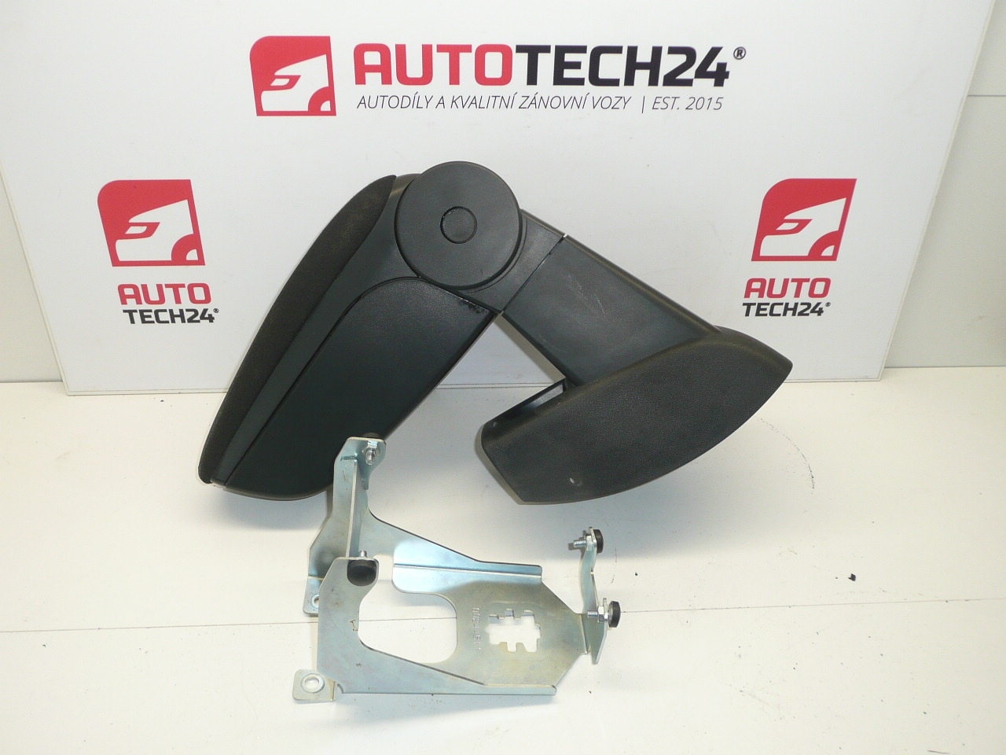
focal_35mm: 32
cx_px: 503
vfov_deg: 44.2
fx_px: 930
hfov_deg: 56.8
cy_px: 378
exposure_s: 1/50
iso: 100
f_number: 3.3
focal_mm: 4.6
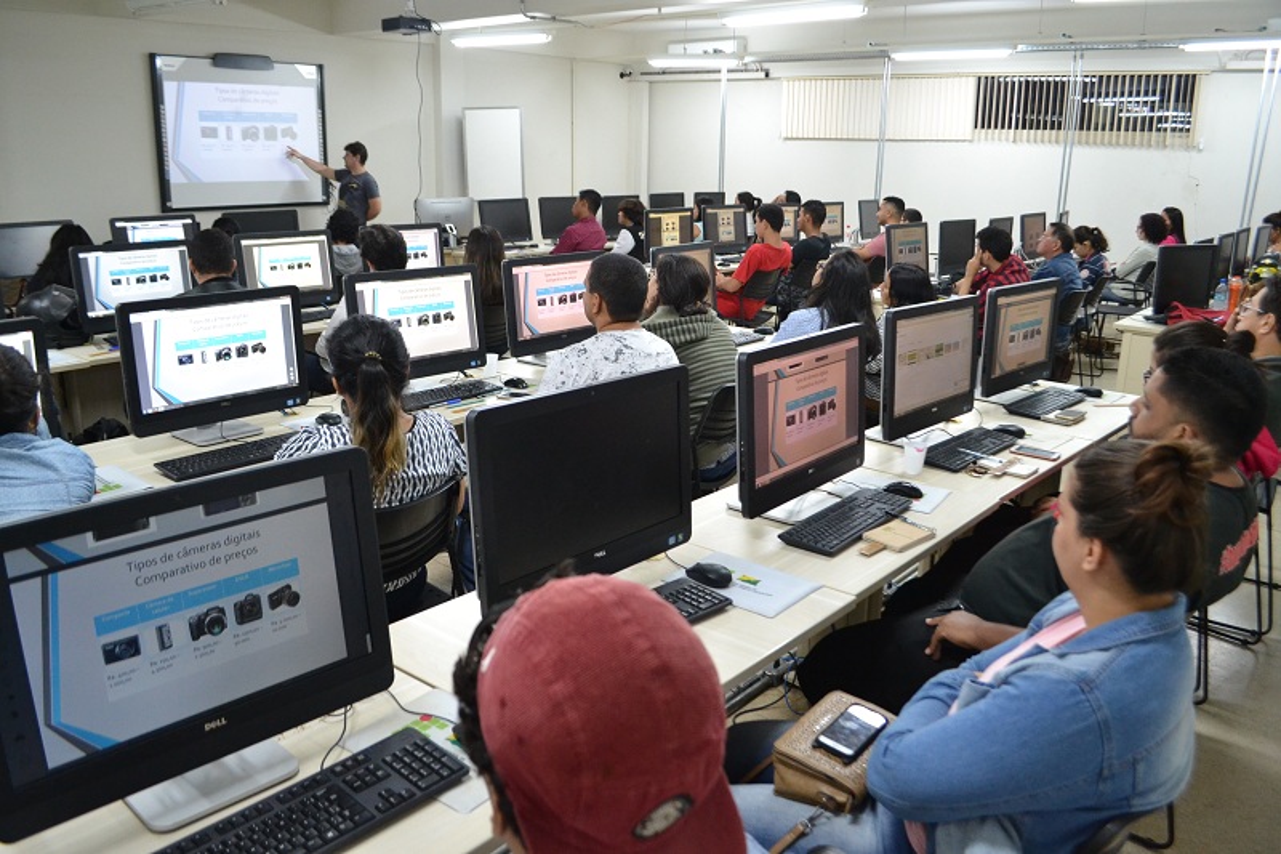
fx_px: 960
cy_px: 427
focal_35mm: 27
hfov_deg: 67.4
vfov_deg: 47.9
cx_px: 640
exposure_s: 1/80
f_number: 3.5
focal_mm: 18
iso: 1600
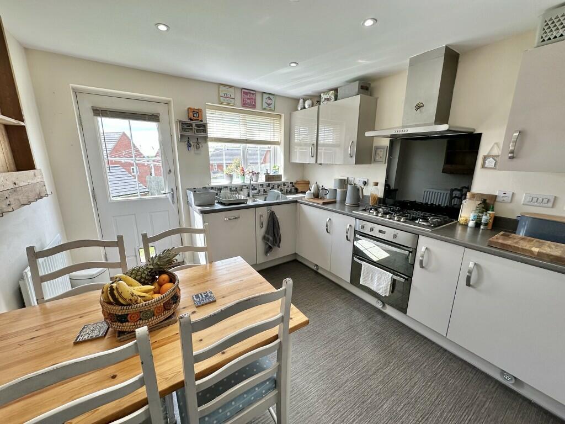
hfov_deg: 102.1
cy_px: 212
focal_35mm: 14
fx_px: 229
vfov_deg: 85.7
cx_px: 282
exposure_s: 1/250
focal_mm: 2.22
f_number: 2.2
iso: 80
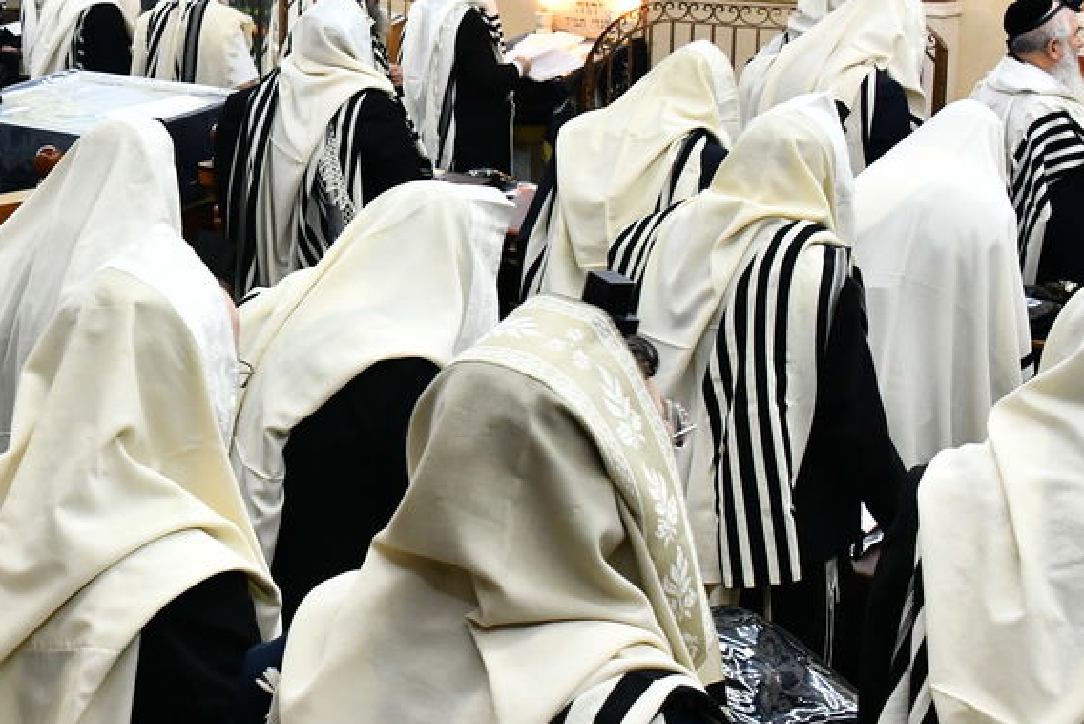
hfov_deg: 28.3
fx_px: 2078
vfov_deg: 19.6
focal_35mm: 69
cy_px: 198
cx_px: 134
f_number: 5.6
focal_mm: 28
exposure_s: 1/100
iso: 1250
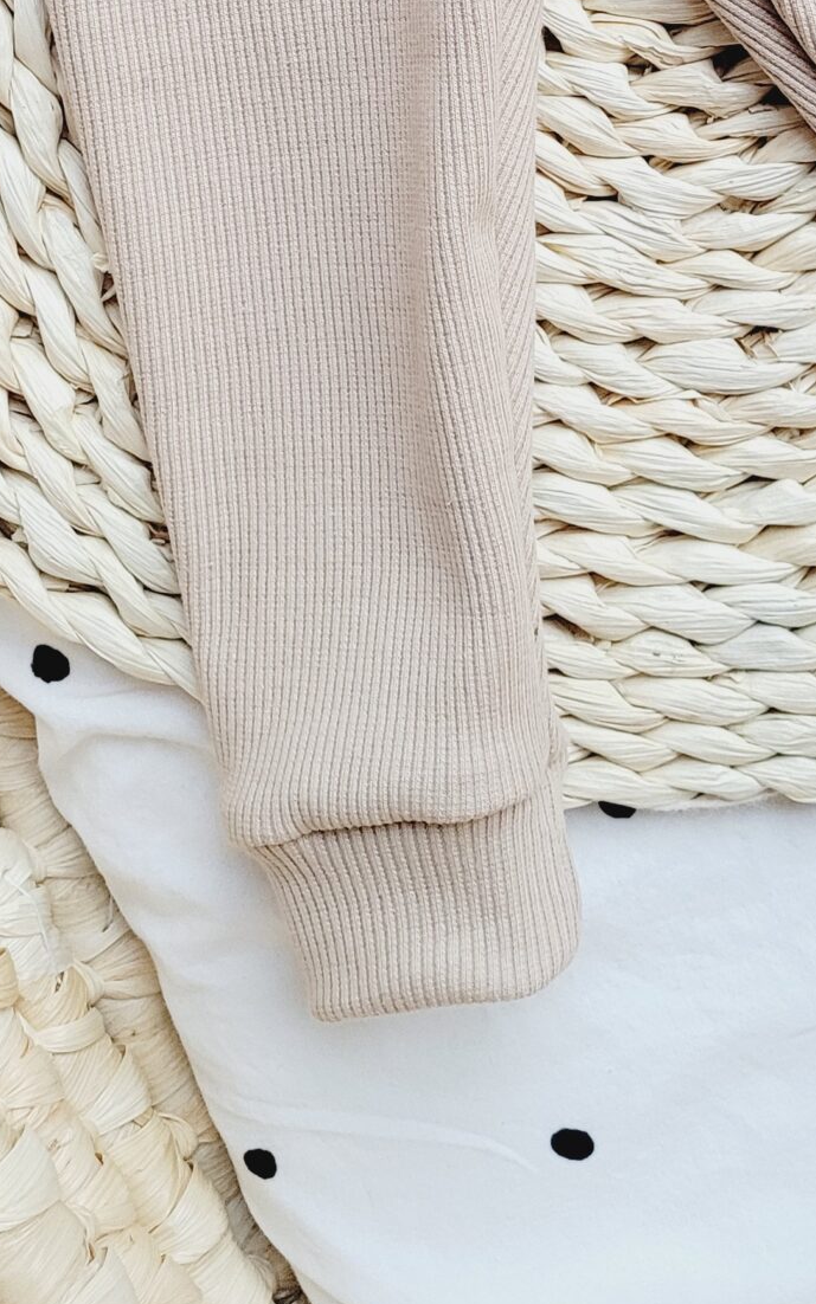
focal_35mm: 64
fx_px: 2277
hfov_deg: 20.1
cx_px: 625
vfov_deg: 29.0
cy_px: -118
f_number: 1.8
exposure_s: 1/100
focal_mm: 5.4
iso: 250
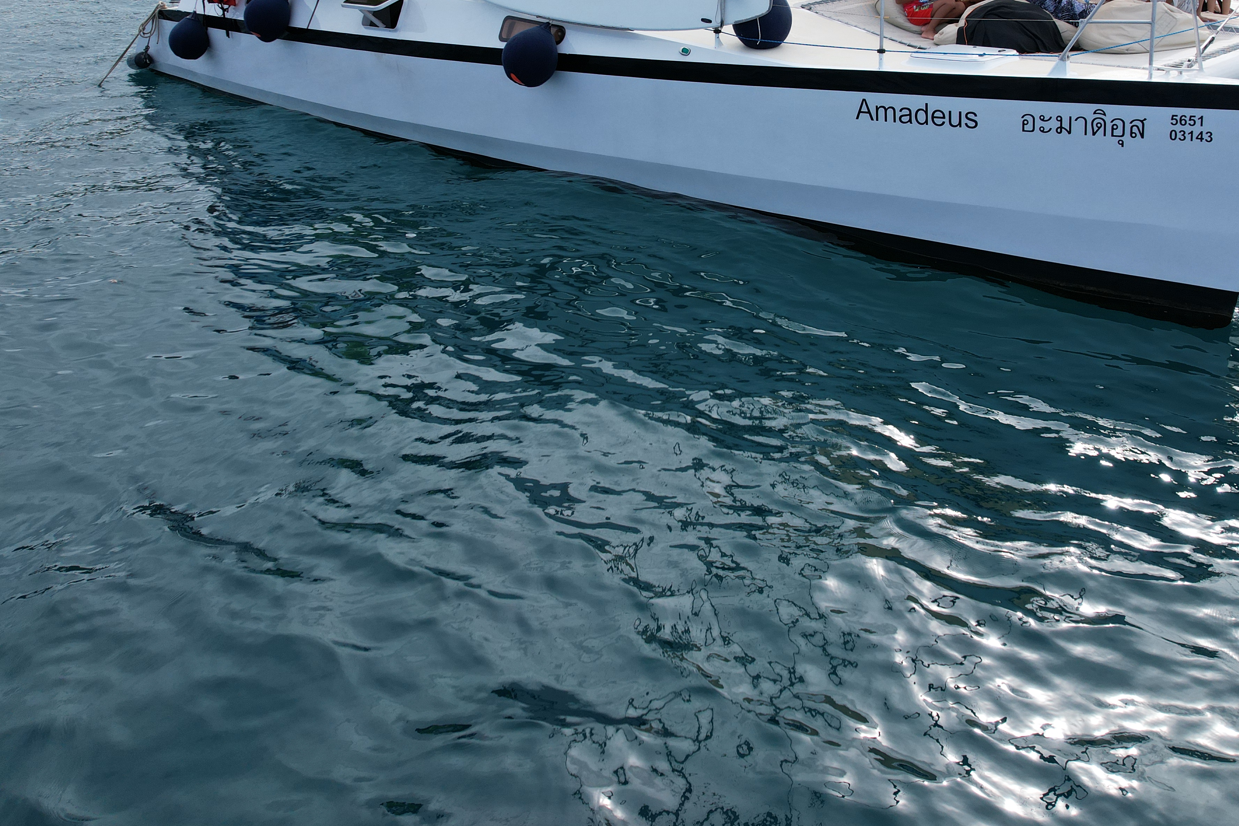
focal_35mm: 34
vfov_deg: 38.0
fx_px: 1170
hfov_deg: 55.7
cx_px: 688
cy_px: 213
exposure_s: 1/1500
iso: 130
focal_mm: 8.38
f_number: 2.8
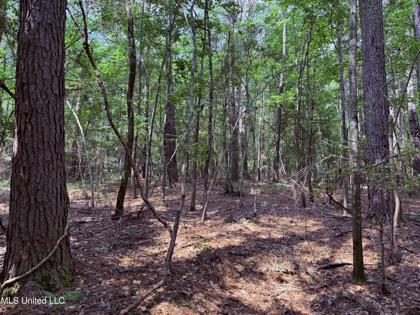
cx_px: 210
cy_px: 158
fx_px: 291
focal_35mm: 24
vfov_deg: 56.8
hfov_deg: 71.6
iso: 80
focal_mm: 6.76
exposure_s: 1/199
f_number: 1.78
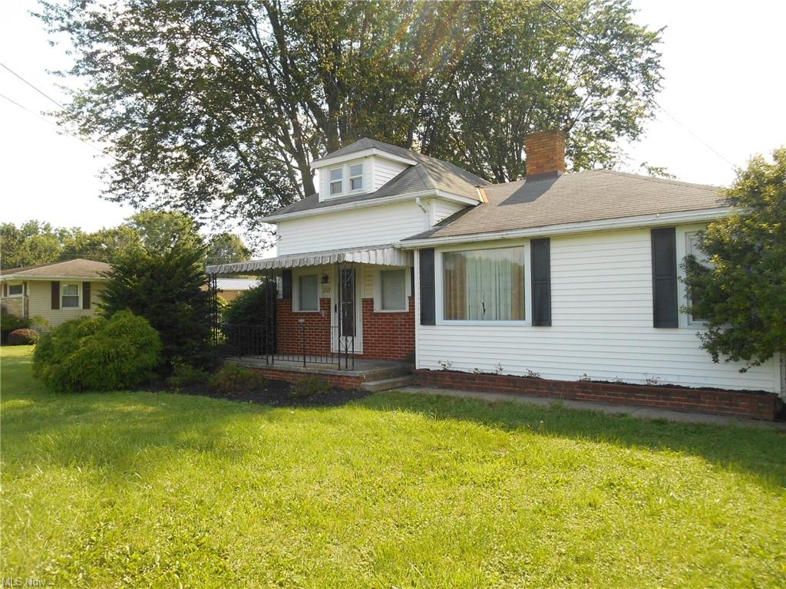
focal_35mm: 26
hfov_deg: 67.3
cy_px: 294
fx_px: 590
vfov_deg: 53.1
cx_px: 393
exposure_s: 1/320
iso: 80
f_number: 3.4
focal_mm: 4.7
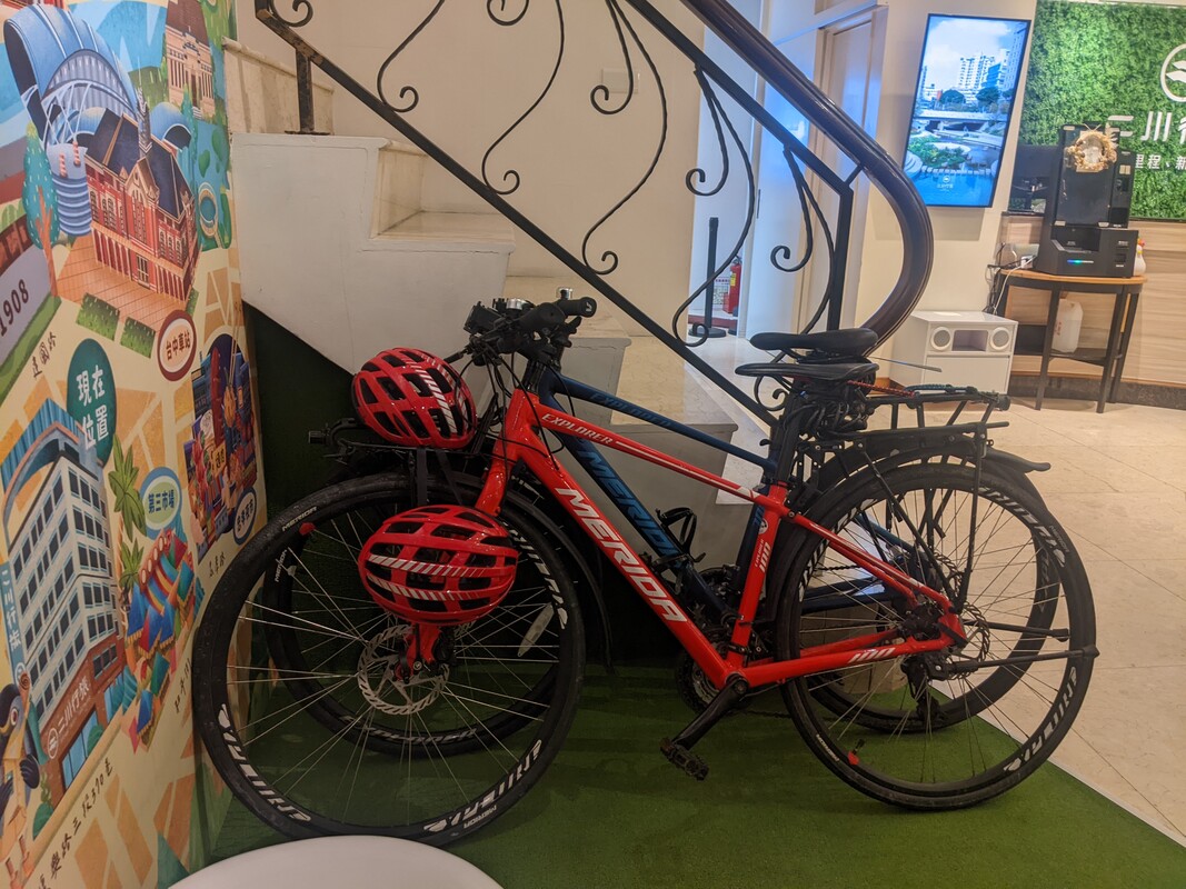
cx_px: 593
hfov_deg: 65.3
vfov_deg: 51.3
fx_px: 925
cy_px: 444
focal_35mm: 27
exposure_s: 1/24
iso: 86
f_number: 1.8
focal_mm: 4.44
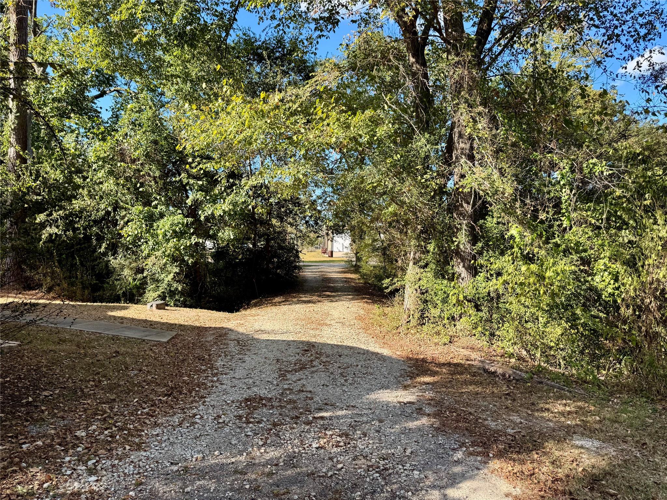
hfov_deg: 71.6
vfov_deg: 56.8
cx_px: 334
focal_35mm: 24
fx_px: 462
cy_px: 250
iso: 80
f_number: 1.78
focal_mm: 6.76
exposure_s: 1/995
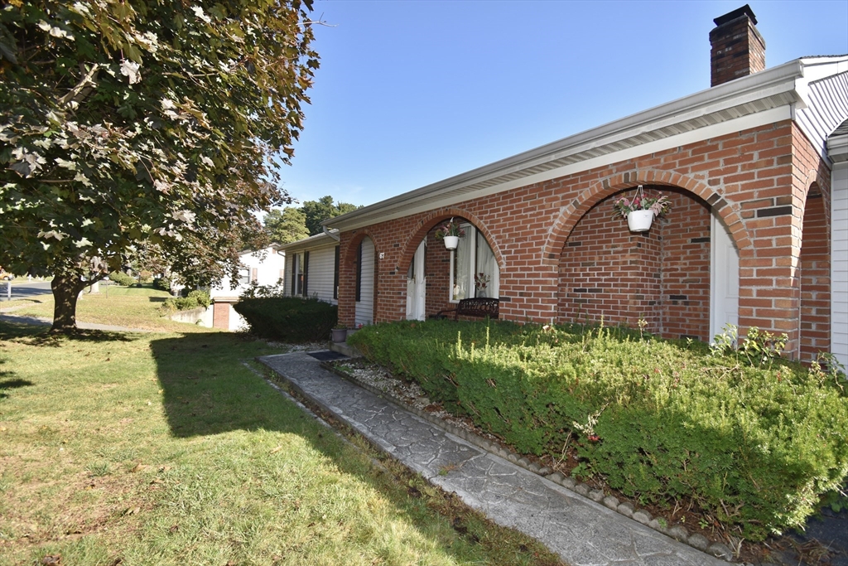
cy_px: 283
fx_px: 353
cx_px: 424
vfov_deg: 77.3
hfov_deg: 100.4
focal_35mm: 15
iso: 100
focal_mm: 10
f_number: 5.6
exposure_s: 1/200
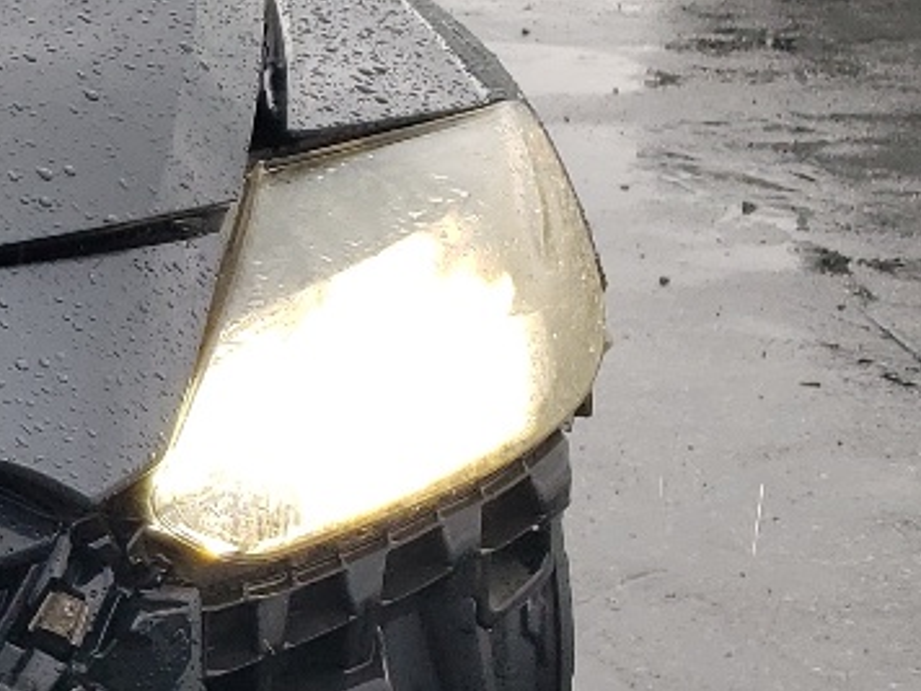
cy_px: 422
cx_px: -802
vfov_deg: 12.7
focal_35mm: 117
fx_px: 3113
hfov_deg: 14.5
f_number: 1.5
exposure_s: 1/154
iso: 50
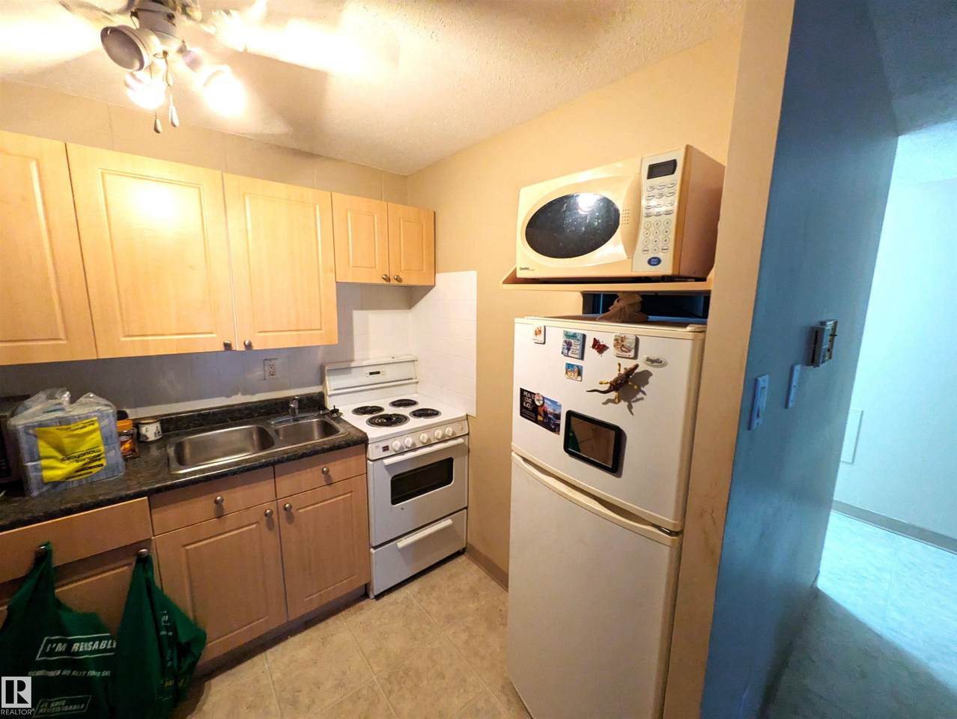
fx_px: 387
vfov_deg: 85.7
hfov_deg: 102.0
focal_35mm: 14
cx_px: 478
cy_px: 360
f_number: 2.2
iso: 348
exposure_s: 1/40
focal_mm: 1.83
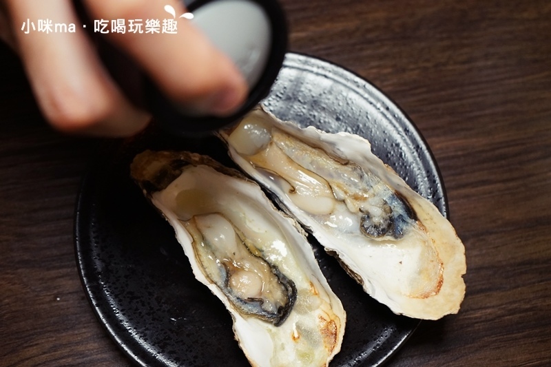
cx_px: 276
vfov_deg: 27.5
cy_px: 184
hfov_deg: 40.4
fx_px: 750
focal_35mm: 49
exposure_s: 1/60
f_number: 4.5
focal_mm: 49
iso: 1600
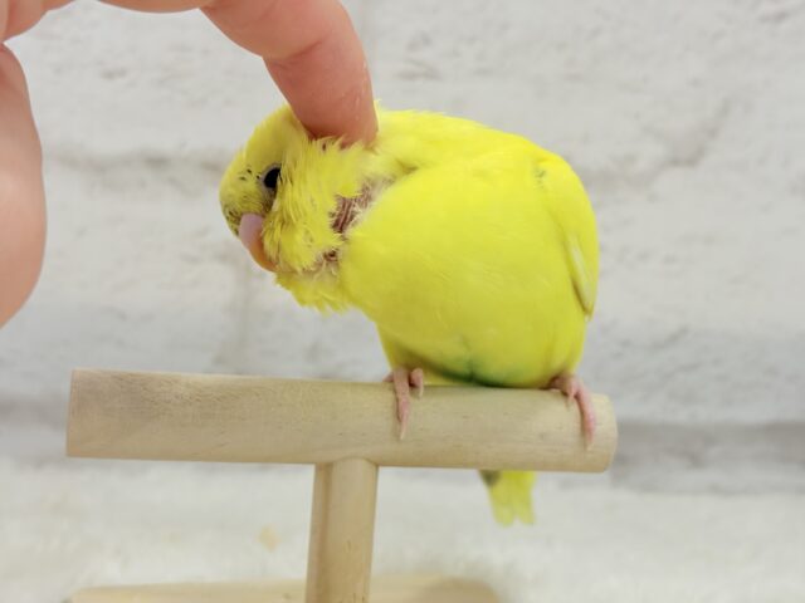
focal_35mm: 52
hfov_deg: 36.8
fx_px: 1209
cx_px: 402
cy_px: 302
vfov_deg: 28.0
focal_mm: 5.96
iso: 80
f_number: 1.6
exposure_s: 1/100
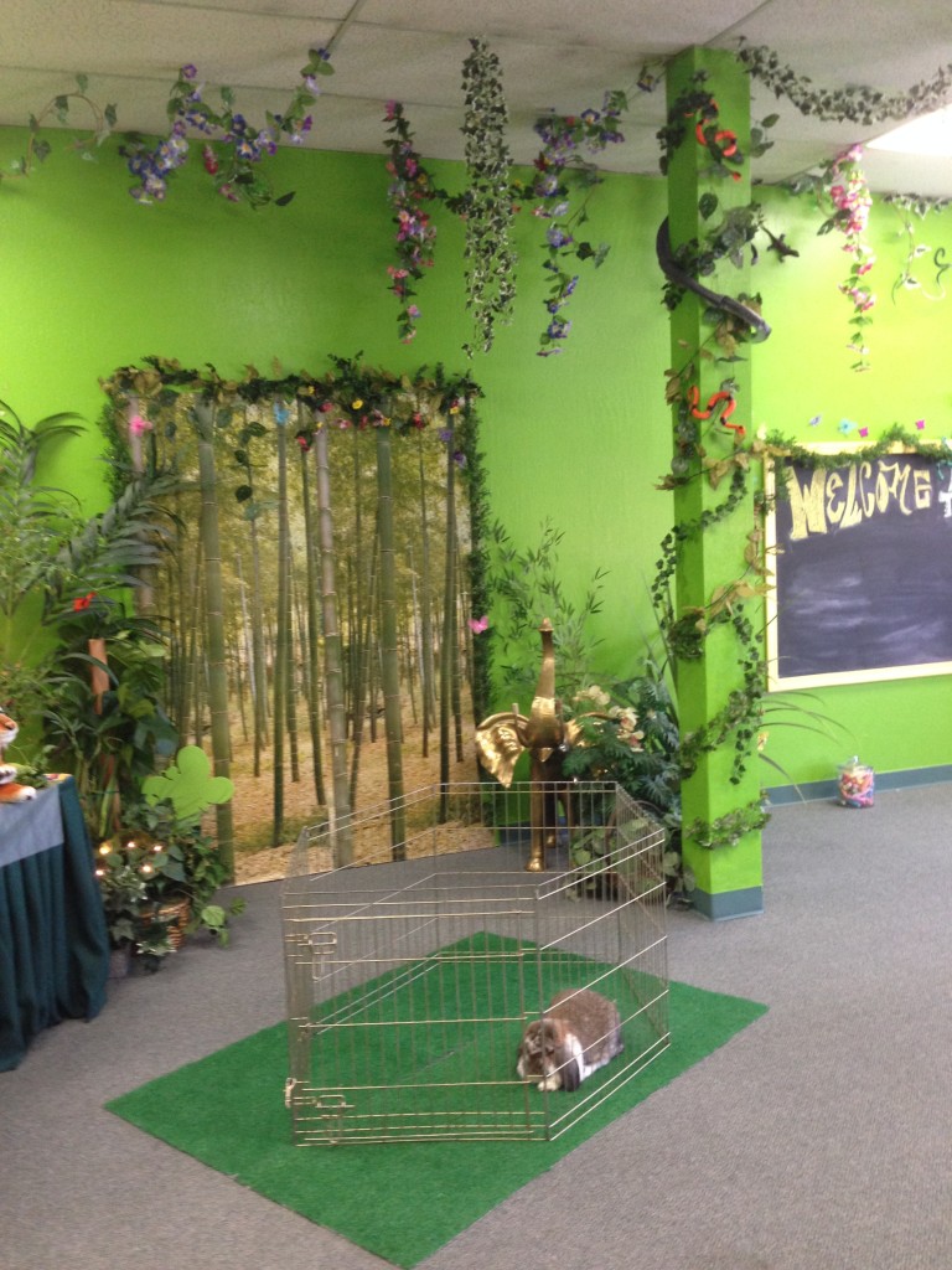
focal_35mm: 33
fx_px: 1210
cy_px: 635
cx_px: 476
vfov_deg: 55.4
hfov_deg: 42.9
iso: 160
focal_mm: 4.12
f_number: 2.4
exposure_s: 1/20
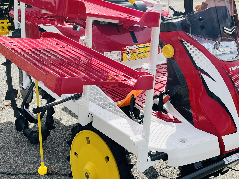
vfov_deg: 26.3
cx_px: 144
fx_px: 380
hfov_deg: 34.8
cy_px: 48
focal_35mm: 55
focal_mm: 5.1
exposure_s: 1/2755
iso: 50
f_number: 1.6
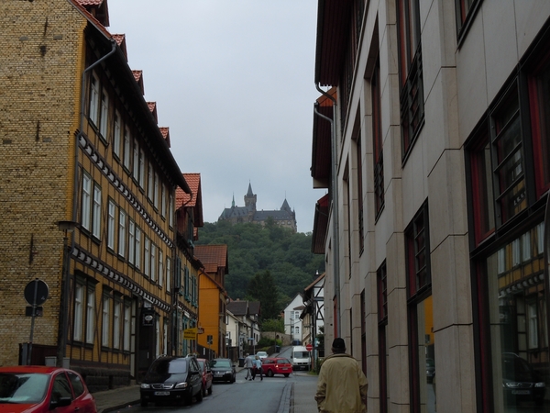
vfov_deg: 27.0
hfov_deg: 35.5
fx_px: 858
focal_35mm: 54
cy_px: 206
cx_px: 275
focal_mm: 9.6
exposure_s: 1/400
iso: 100
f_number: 4.9
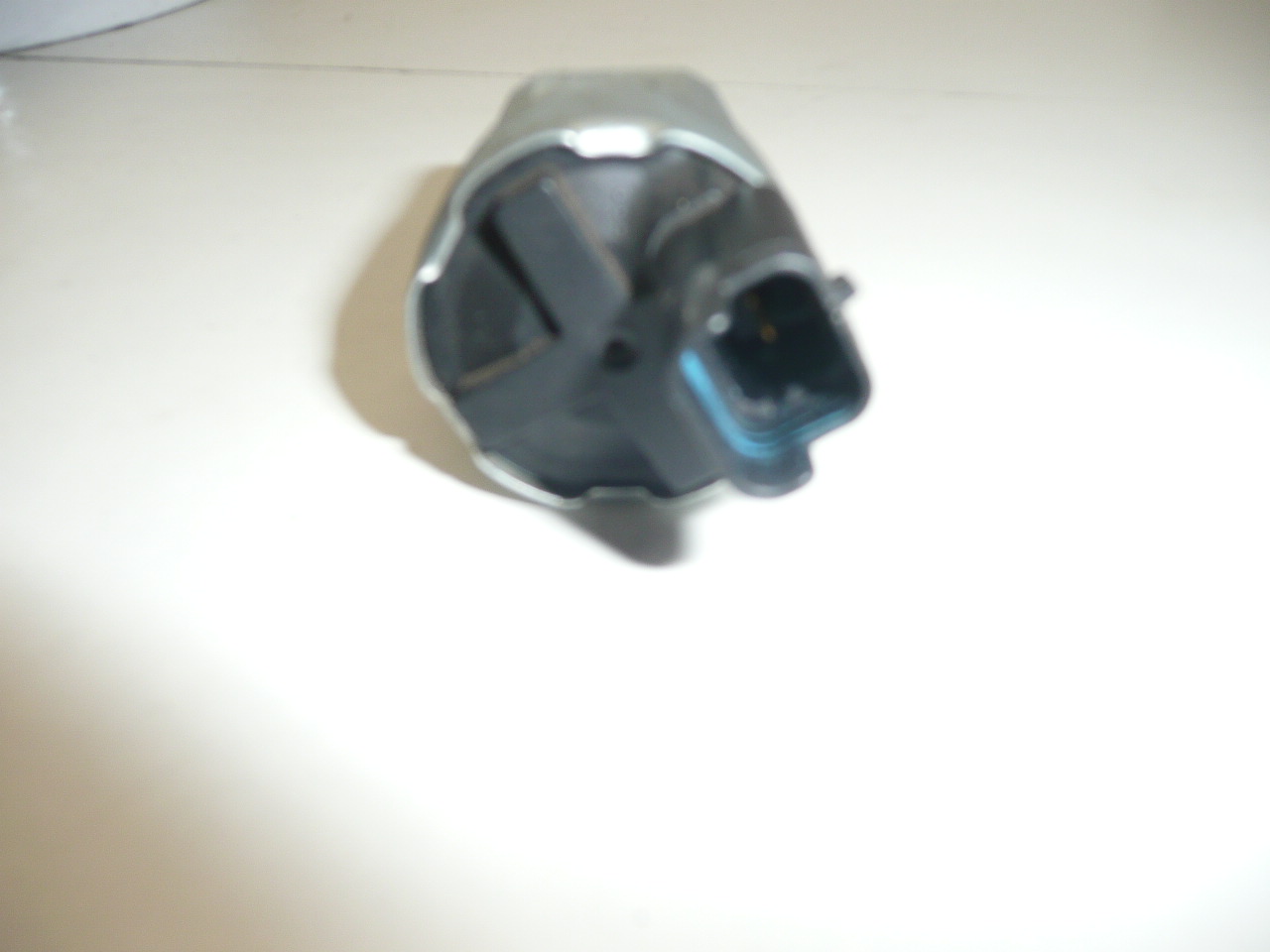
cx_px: 635
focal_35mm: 28
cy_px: 476
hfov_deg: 63.4
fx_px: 1027
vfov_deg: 49.7
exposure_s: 1/100
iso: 100
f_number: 3.3
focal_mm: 4.6
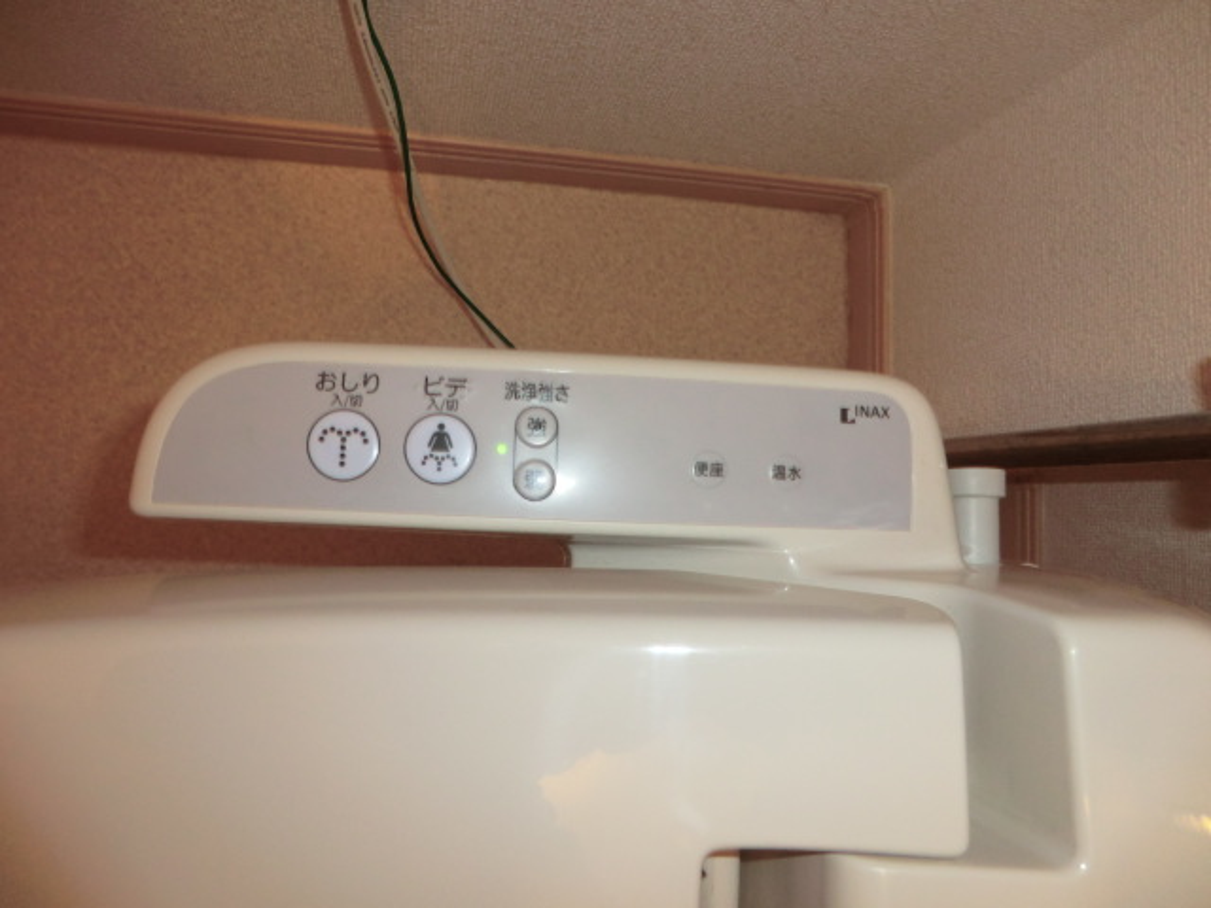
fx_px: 840
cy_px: 454
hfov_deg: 71.6
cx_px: 606
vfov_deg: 56.8
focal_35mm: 24
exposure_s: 1/15
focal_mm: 4.3
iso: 200
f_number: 3.2
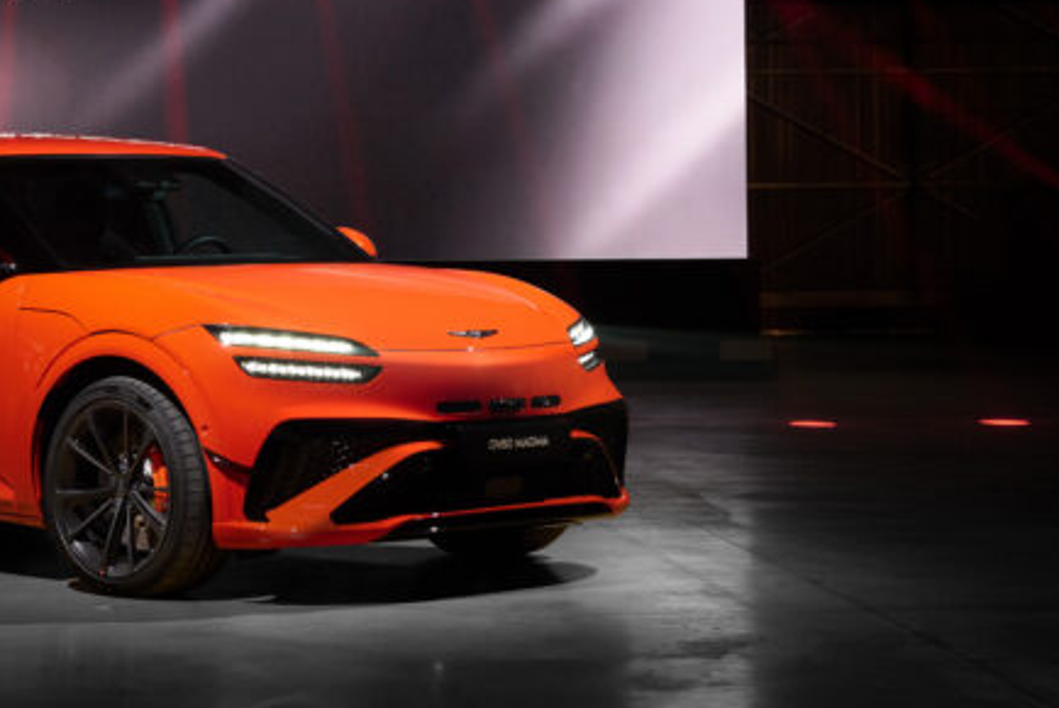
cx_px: 122
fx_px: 3002
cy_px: 160
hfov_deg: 19.7
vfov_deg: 13.4
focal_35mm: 102
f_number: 8
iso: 160
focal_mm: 43
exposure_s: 1/40
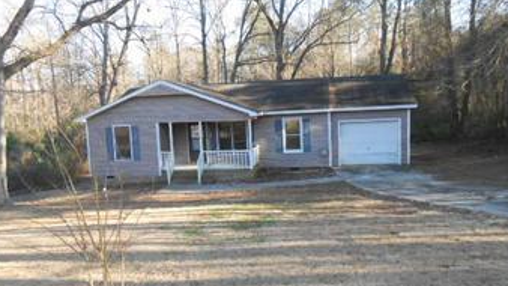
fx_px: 391
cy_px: 155
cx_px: 252
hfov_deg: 66.1
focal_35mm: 29
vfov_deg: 40.1
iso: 250
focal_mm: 4.6
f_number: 3.5
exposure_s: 1/250
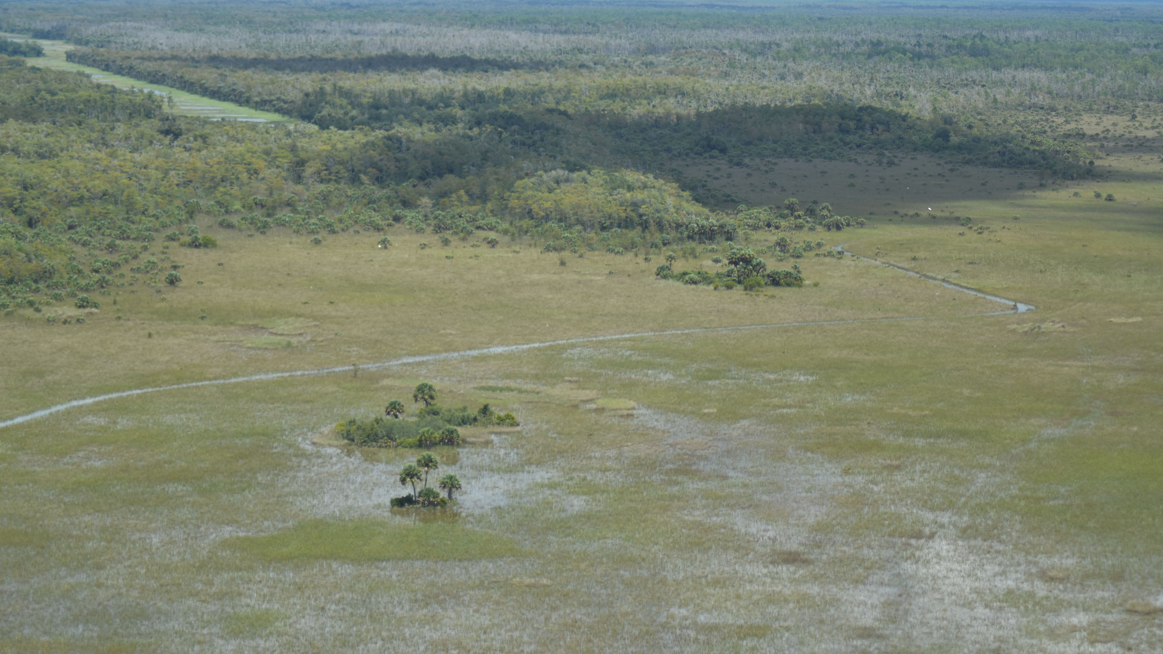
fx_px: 3423
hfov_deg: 19.3
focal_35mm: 111
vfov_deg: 10.9
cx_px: 580
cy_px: 312
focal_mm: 70
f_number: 4
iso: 200
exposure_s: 1/1600
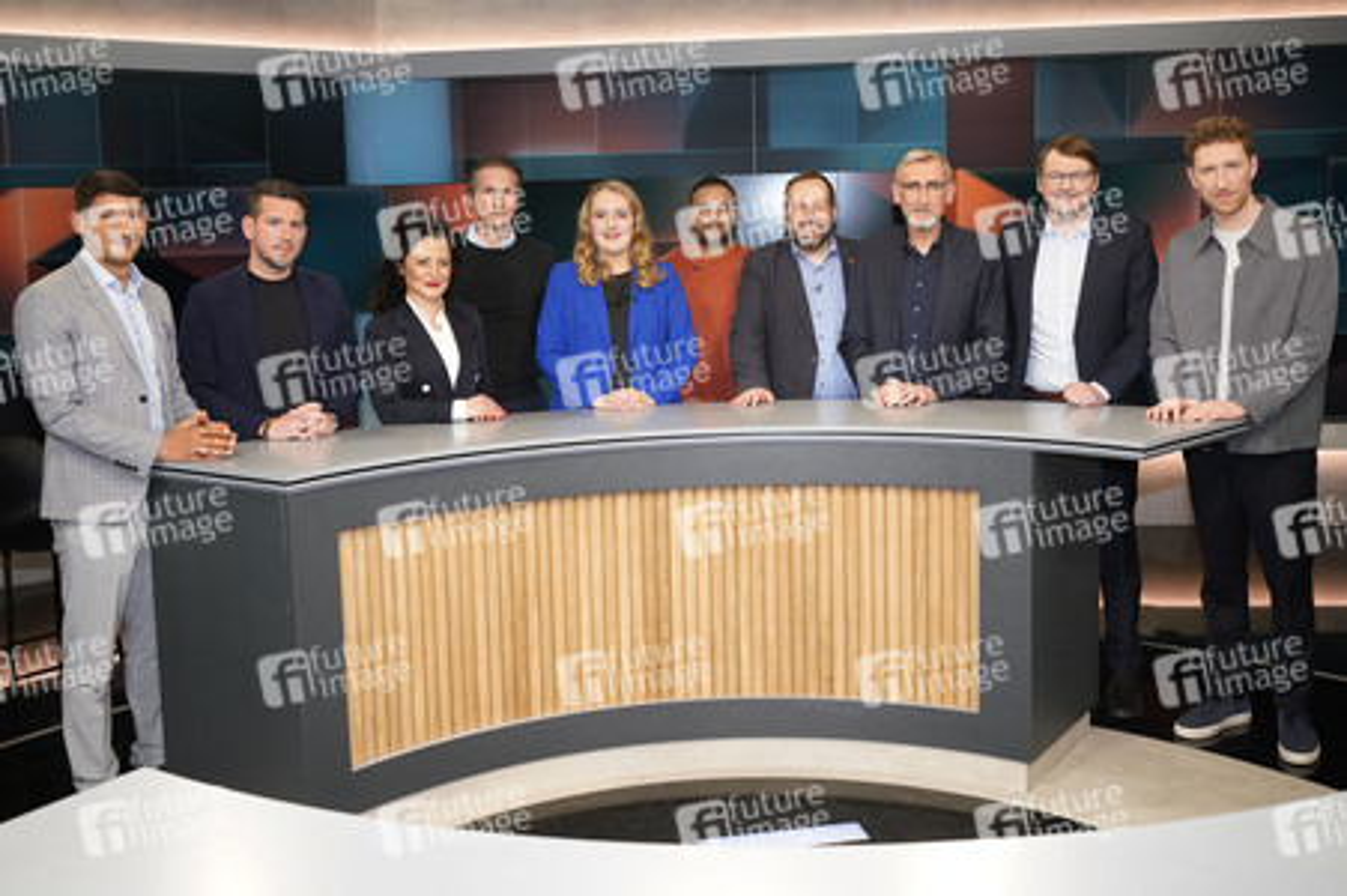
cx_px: 674
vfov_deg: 42.3
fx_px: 1159
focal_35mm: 31
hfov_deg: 60.3
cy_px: 448
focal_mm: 31
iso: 2000
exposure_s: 1/160
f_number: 5
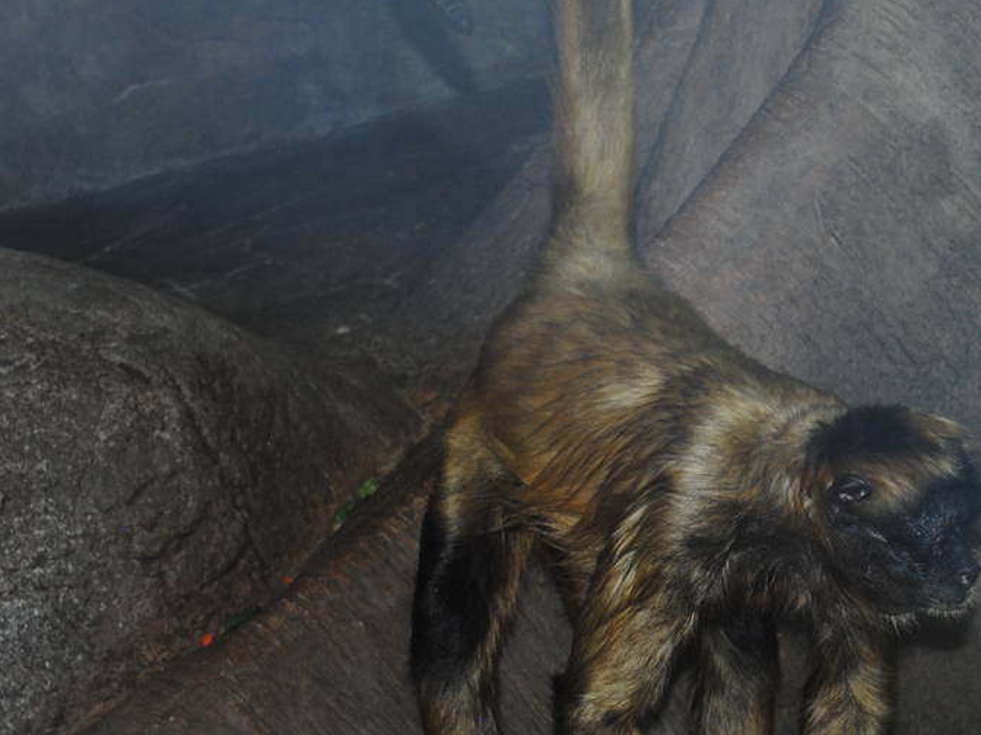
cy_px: 526
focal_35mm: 110
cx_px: 650
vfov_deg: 13.4
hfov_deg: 17.8
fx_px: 3117
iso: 200
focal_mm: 32
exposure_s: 1/60
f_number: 4.8
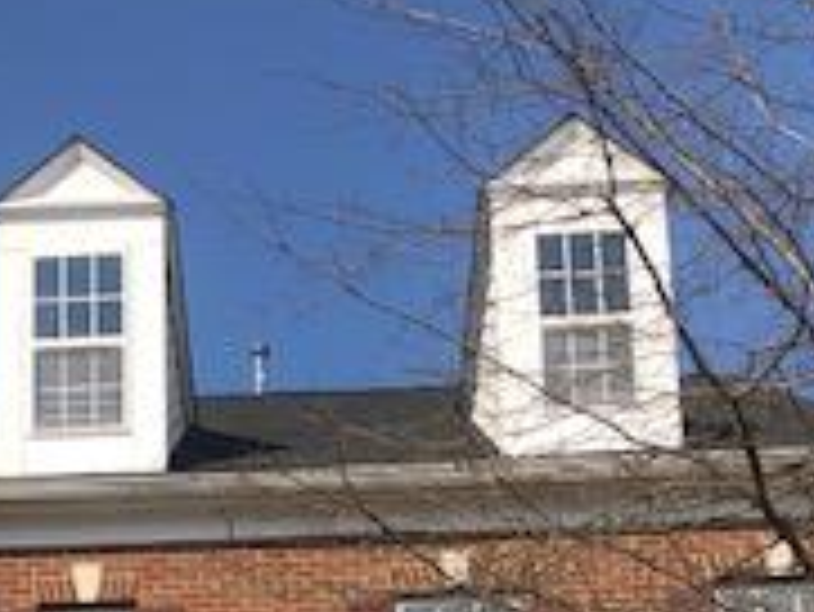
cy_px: 1017
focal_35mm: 99
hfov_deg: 19.7
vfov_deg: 13.7
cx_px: 189
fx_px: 2330
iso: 20
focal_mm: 3.99
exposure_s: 1/2183
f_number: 1.8
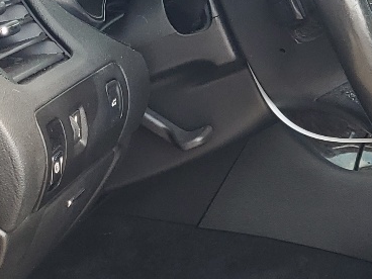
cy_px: 125
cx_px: 549
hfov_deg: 16.0
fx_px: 1214
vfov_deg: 13.1
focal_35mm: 113
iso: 50
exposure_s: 1/196
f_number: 1.5
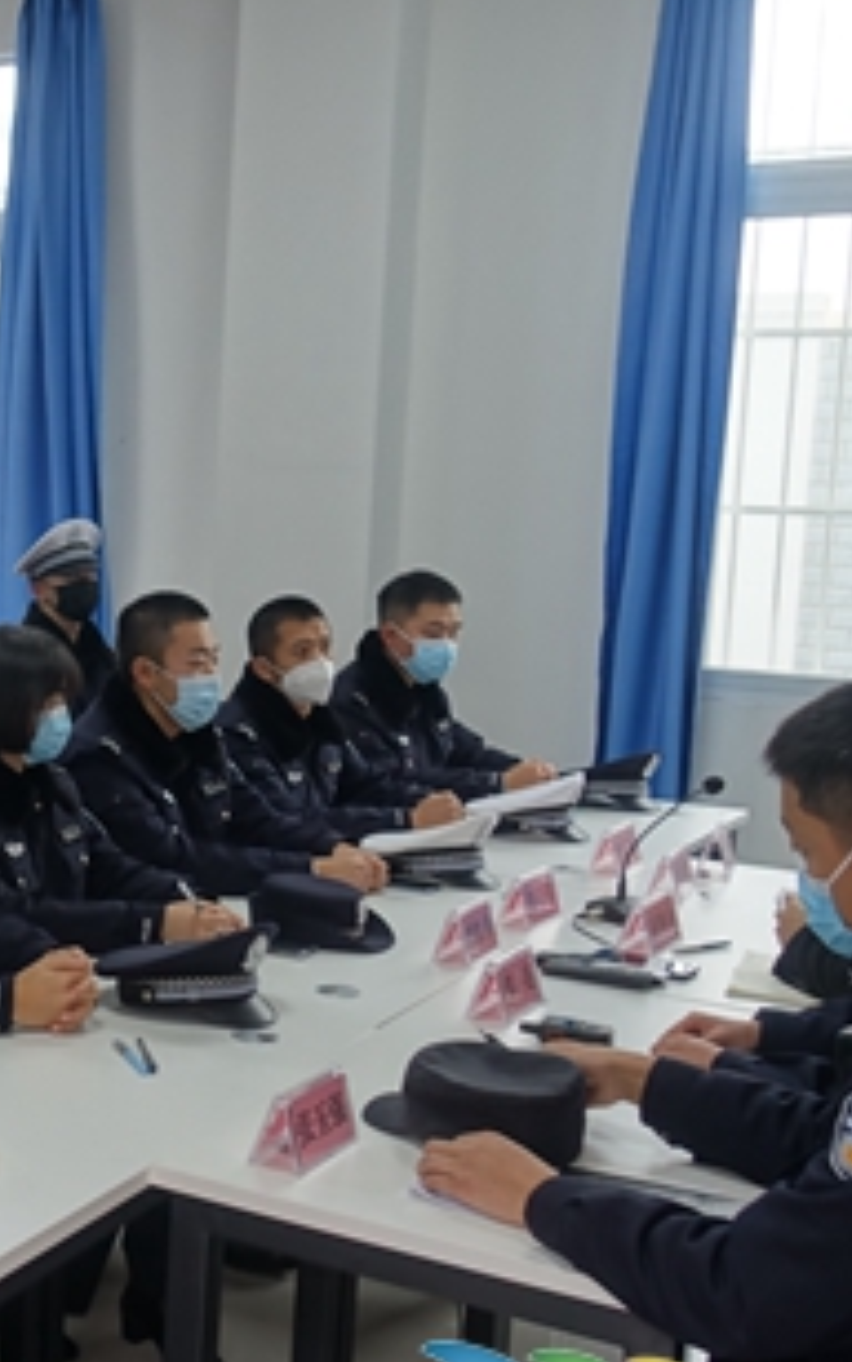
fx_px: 1894
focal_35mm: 51
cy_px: 734
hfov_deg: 23.3
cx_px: -160
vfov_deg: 39.5
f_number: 2.8
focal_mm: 8.8
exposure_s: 1/30
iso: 125
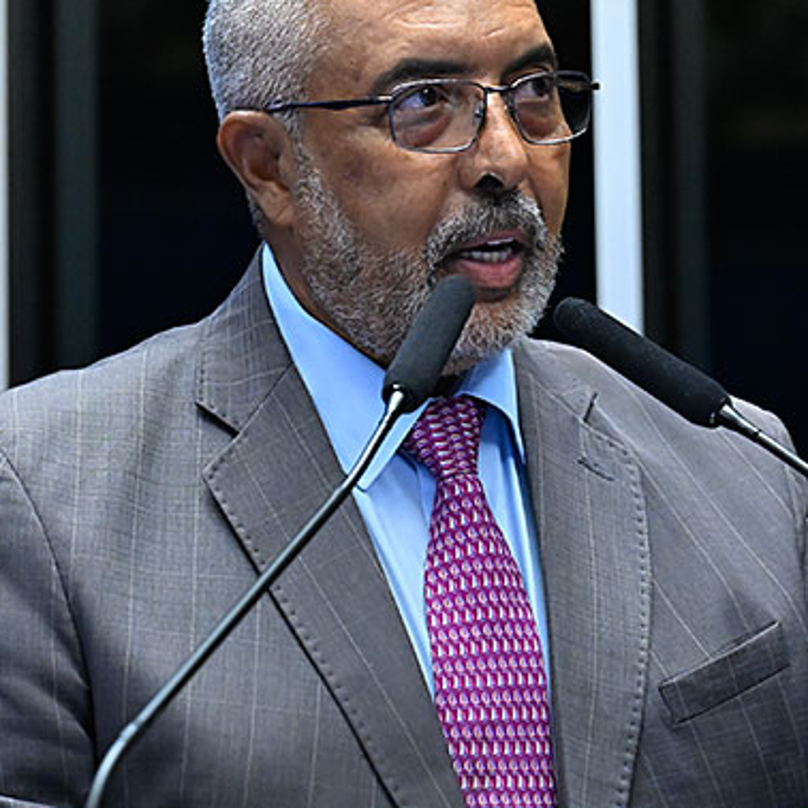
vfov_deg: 7.9
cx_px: 500
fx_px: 5863
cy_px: 372
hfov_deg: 7.9
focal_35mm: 222
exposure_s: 1/125
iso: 6400
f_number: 4.5
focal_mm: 115
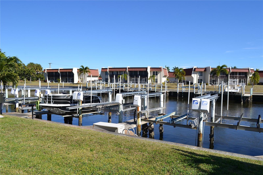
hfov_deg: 67.4
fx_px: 197
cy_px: 88
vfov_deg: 47.9
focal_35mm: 27
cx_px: 132
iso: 100
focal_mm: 18
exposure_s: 1/250
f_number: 8
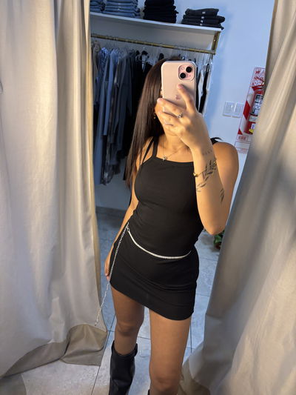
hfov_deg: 53.1
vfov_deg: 67.3
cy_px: 198
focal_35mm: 26
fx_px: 296
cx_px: 148
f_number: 1.6
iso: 50
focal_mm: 5.96
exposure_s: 1/100
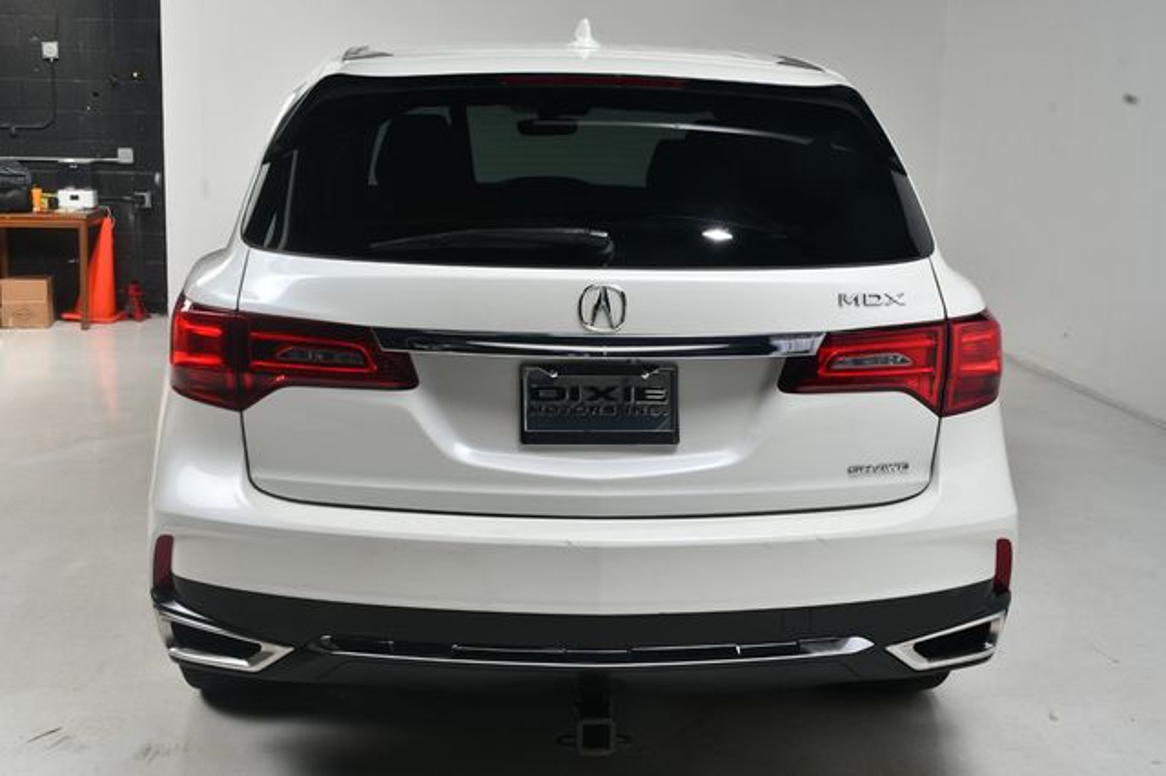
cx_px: 583
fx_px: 1457
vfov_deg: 29.8
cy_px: 388
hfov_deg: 43.6
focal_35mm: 45
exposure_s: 1/160
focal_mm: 30
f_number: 14
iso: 100
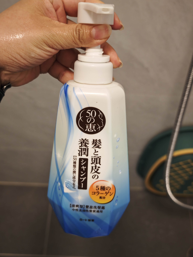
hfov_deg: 40.7
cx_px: 96
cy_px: 128
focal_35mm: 35
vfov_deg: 52.6
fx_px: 260
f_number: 2
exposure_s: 1/45
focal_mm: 8.72
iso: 800
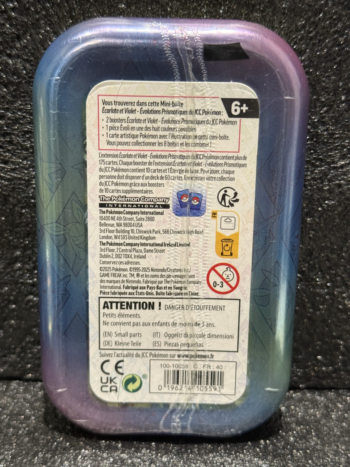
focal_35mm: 48
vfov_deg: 39.7
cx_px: 175
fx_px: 647
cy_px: 234
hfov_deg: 30.3
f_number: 1.78
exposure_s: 1/33
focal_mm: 6.76
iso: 250
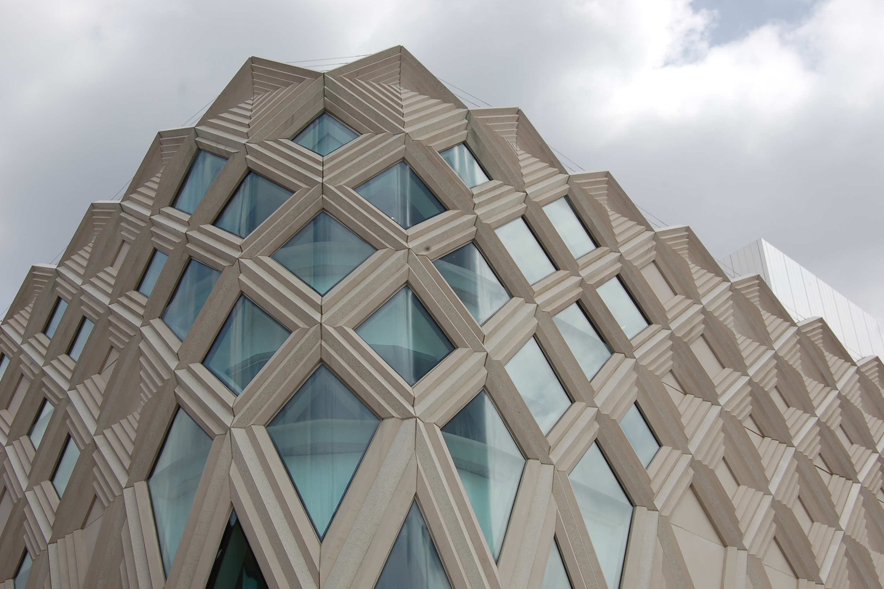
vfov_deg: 26.0
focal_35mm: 52
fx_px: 1277
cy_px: 292
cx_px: 422
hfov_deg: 38.2
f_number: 10
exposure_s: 1/400
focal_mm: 32
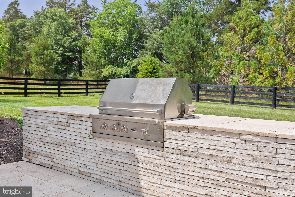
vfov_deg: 36.9
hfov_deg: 53.1
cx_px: 148
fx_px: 295
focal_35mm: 36
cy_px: 98
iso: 400
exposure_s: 1/1000
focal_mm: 36
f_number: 8
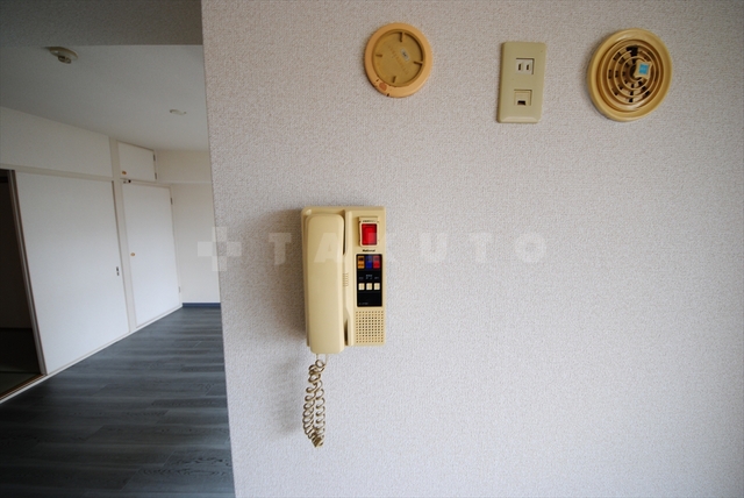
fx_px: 248
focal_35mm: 12
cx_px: 372
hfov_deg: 112.6
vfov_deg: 90.1
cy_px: 249
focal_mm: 8
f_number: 4.5
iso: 100
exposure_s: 1/13
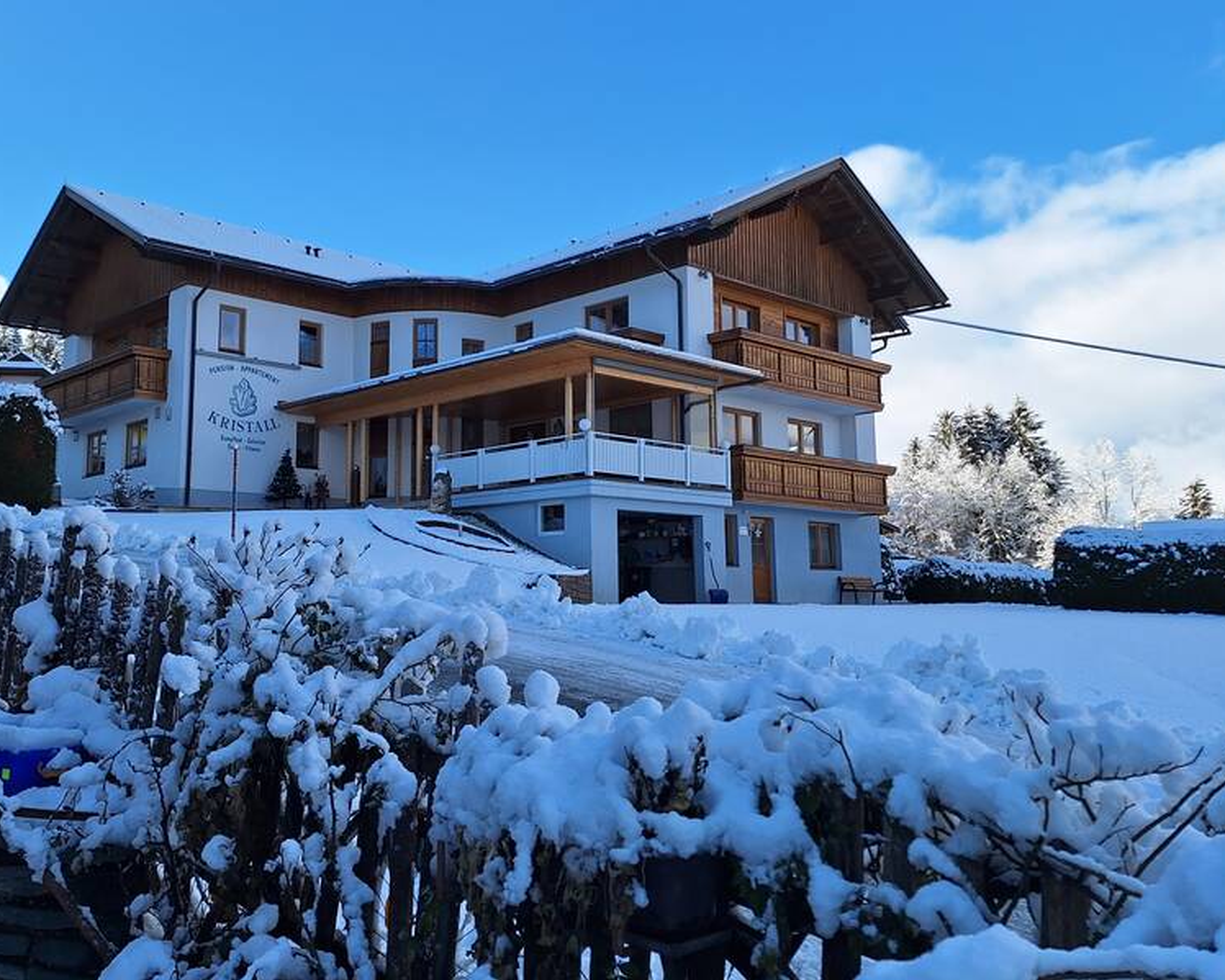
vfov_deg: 48.5
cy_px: 443
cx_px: 547
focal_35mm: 30
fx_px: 1088
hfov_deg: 58.6
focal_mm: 5.54
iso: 40
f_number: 1.8
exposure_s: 1/2203
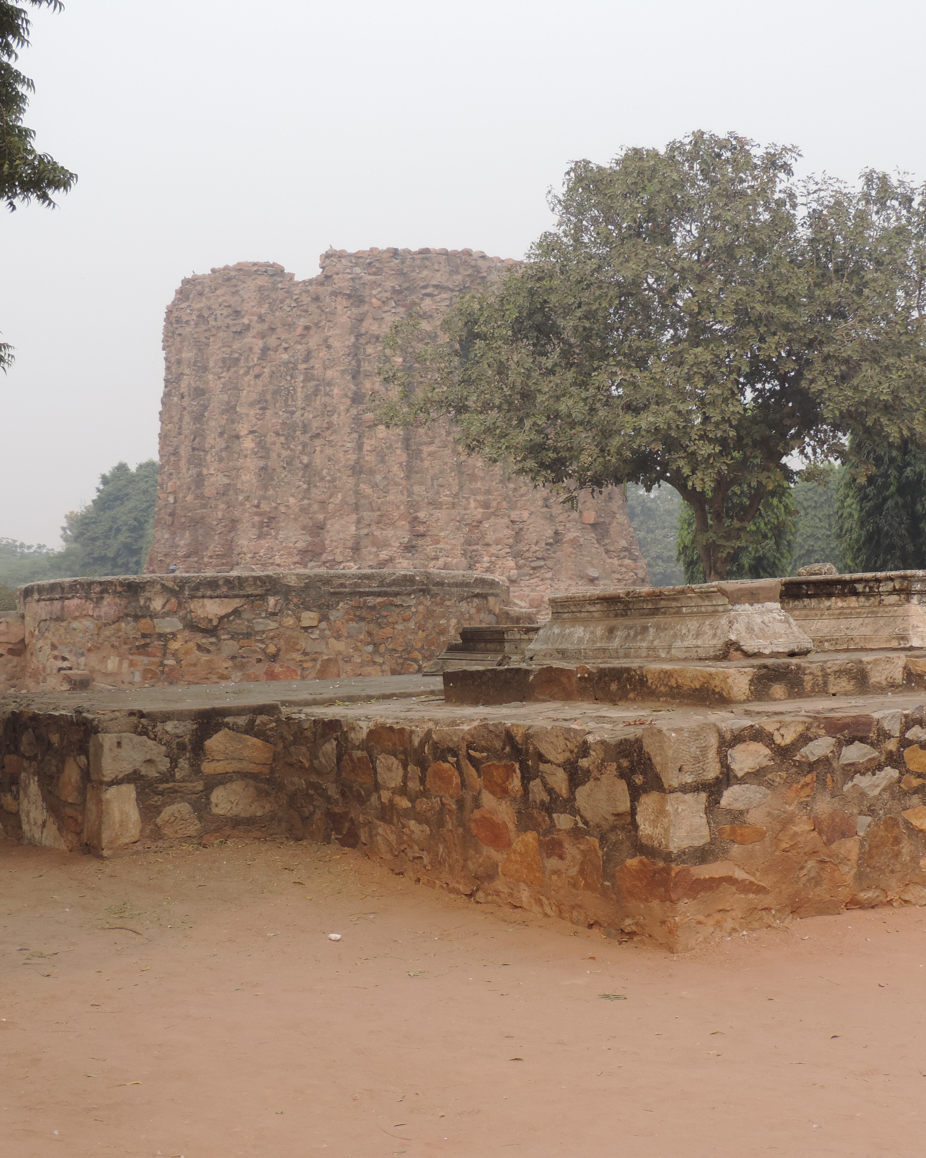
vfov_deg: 35.4
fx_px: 1816
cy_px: 588
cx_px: 482
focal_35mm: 53
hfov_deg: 28.6
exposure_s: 1/250
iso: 80
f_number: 3.3
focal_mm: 7.1
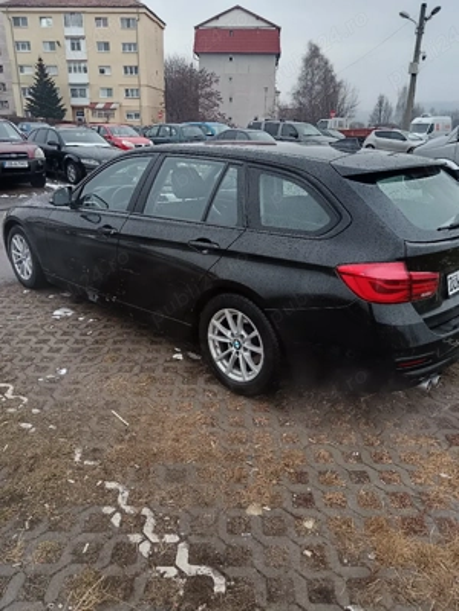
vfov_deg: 65.3
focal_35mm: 27
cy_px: 306
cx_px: 230
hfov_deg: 51.4
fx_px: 477
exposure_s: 1/120
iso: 538
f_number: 1.9
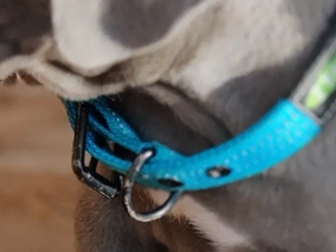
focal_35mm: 179
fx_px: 1736
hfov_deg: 10.6
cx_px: -191
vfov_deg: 8.1
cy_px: -98
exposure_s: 1/250
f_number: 2.4
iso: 50
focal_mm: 6.12
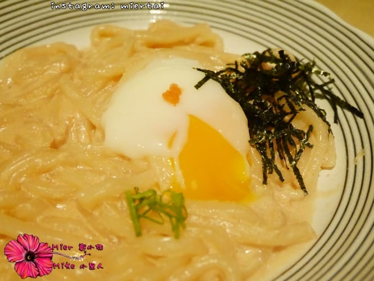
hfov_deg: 49.0
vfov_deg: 37.7
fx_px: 411
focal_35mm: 38
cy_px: 140
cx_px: 187
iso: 6400
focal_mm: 19
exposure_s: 1/50
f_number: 4.3
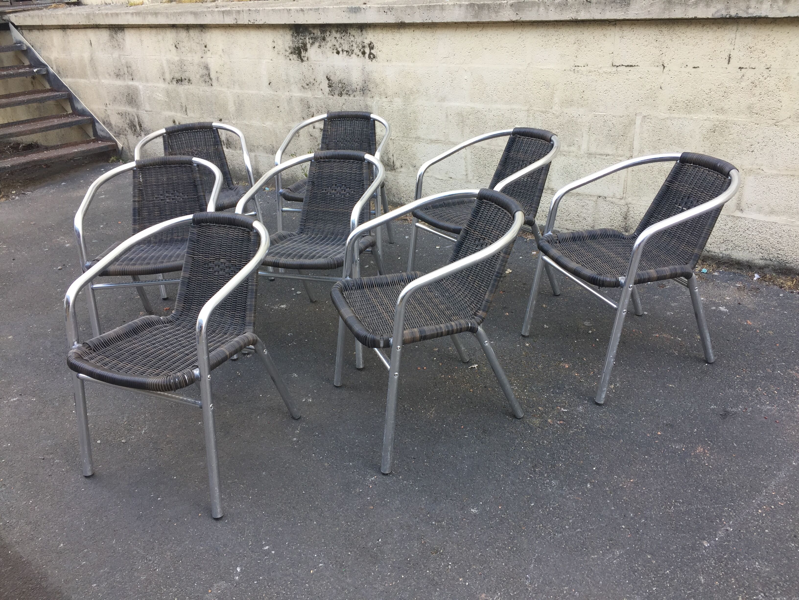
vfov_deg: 48.2
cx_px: 400
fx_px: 669
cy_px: 300
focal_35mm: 29
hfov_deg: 61.7
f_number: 2.2
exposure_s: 1/108
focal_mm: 4.15
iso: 32
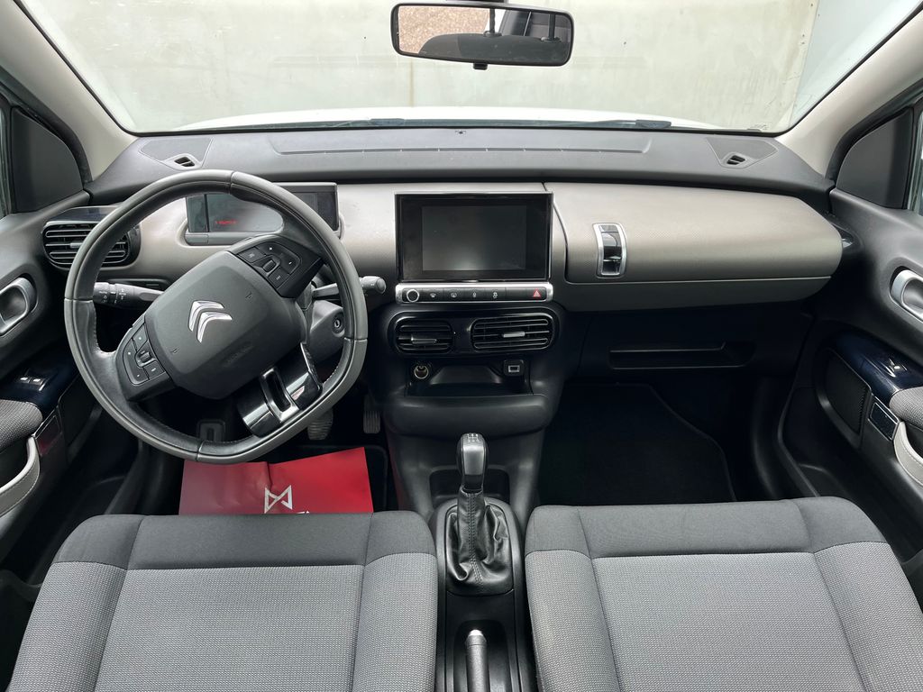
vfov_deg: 53.1
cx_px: 462
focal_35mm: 26
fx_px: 693
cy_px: 346
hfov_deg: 67.3
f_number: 1.6
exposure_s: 1/121
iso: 64
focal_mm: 5.1
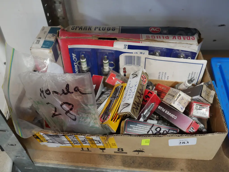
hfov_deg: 53.9
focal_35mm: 34
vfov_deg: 41.8
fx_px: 225
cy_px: 86
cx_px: 114
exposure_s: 1/60
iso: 800
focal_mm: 17
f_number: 4.5
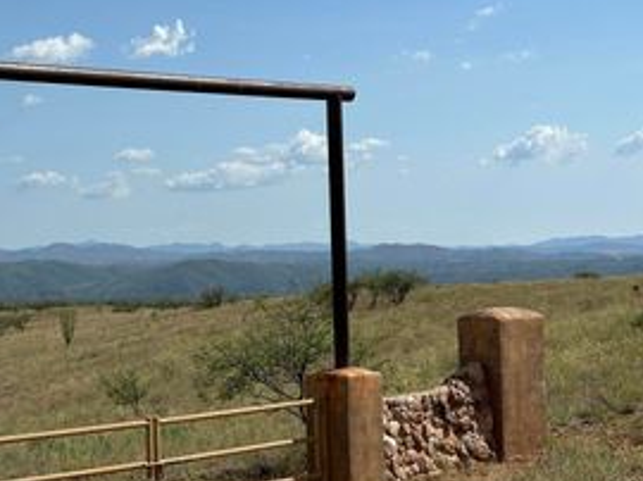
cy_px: 196
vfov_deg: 16.6
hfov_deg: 21.9
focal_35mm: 89
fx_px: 1652
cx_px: 174
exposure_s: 1/7092
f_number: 1.78
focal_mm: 6.86
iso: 64
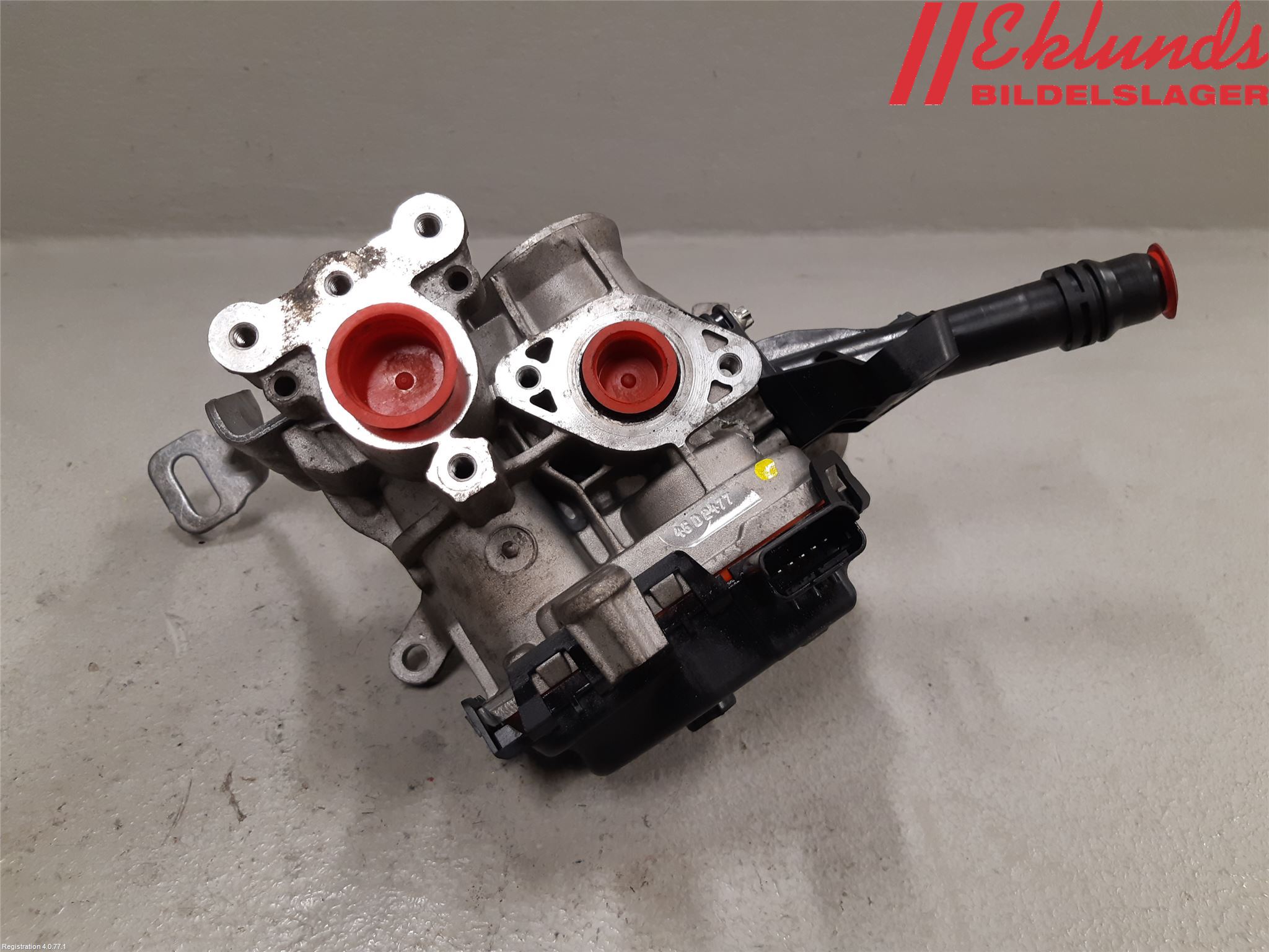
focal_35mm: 26
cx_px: 634
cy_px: 476
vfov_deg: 53.1
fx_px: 953
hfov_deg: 67.3
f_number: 1.7
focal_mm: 3.93
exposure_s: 1/50
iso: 100
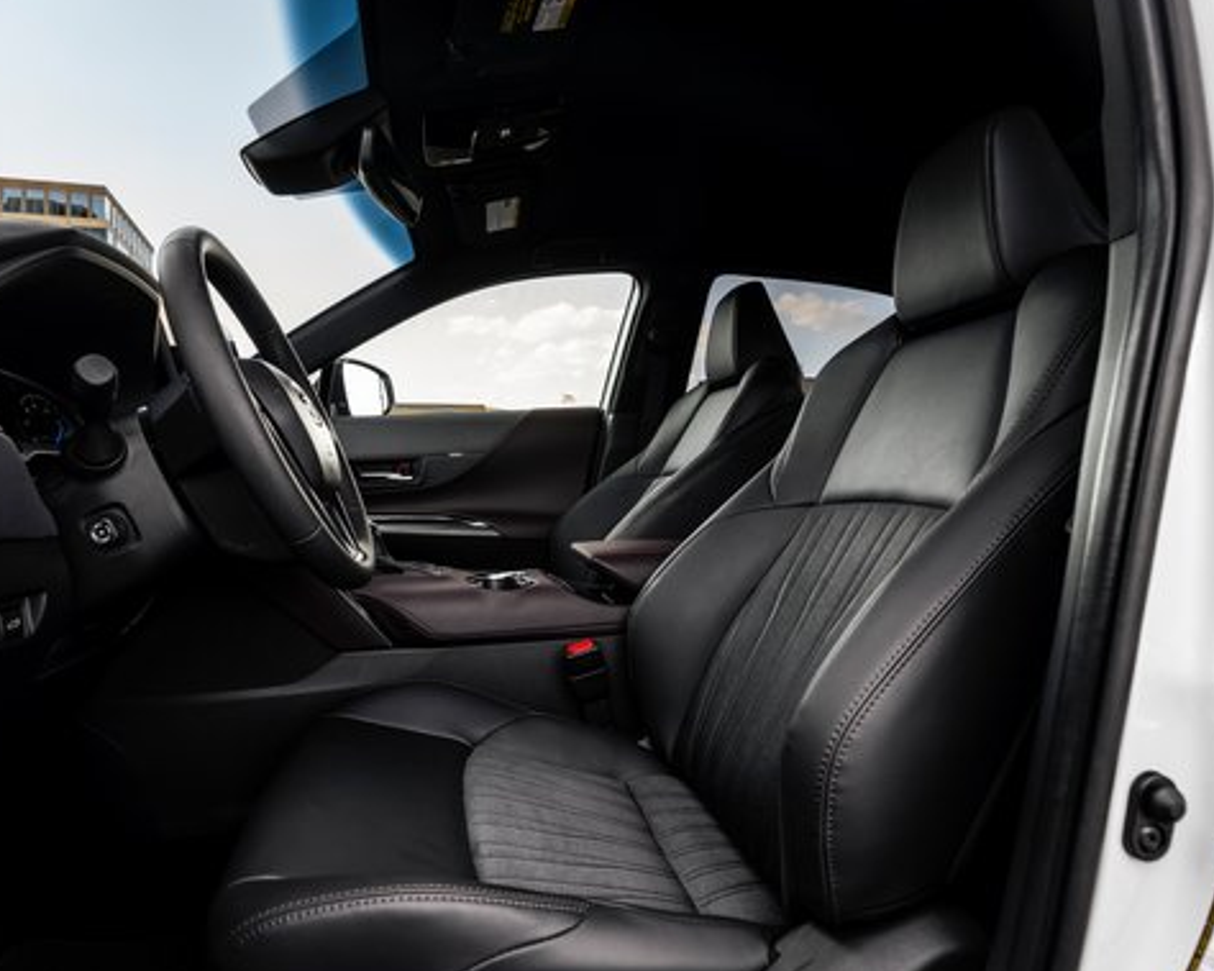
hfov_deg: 82.8
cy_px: 494
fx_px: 683
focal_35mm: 19
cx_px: 525
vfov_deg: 70.8
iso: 100
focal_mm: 16
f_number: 5.6
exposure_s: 1/15
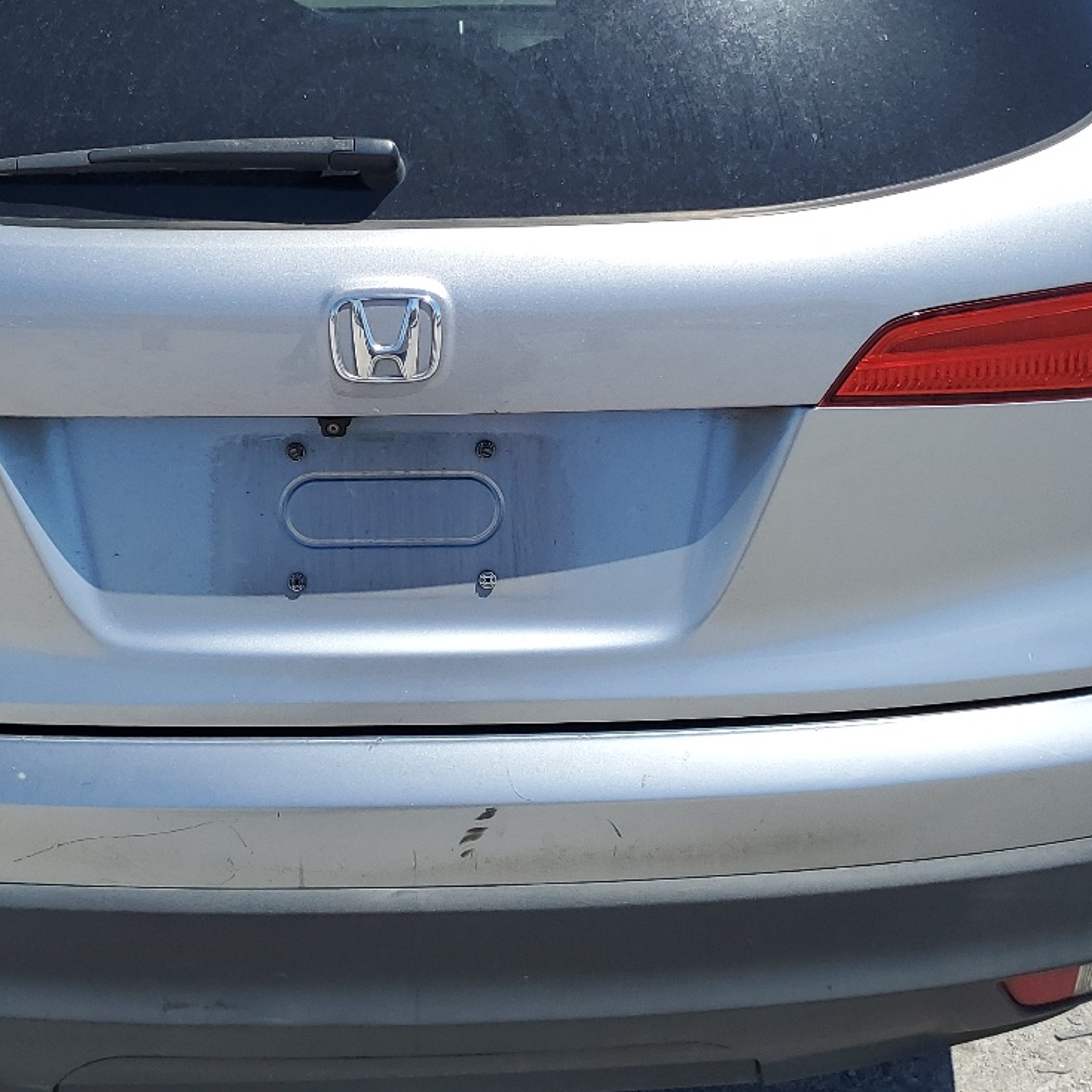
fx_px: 1785
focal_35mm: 50
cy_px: 364
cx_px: 398
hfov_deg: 33.8
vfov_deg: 33.7
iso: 50
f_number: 1.5
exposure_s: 1/3333
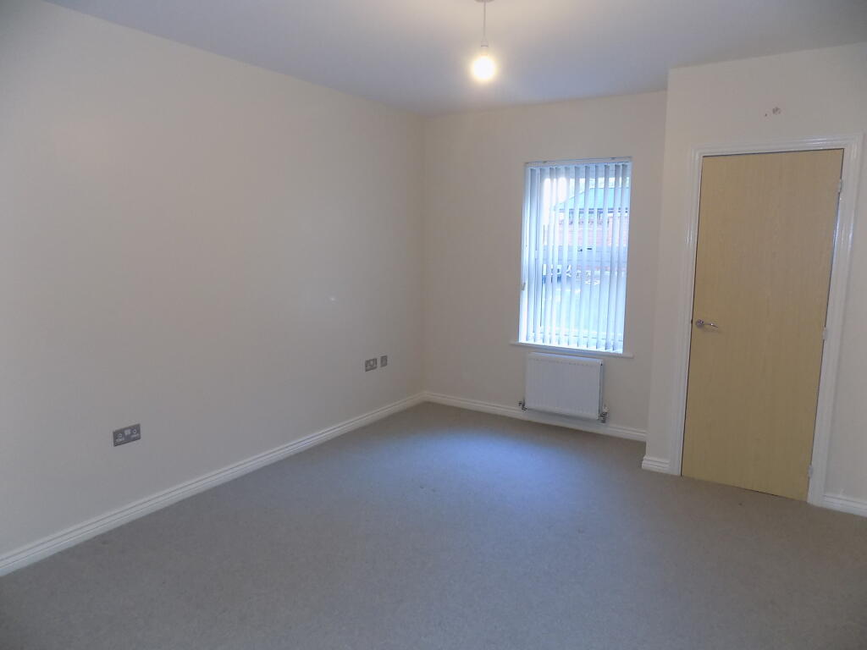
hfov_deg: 73.9
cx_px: 434
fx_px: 576
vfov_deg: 58.9
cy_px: 325
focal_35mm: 23
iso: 280
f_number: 3.1
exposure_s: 1/30
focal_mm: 4
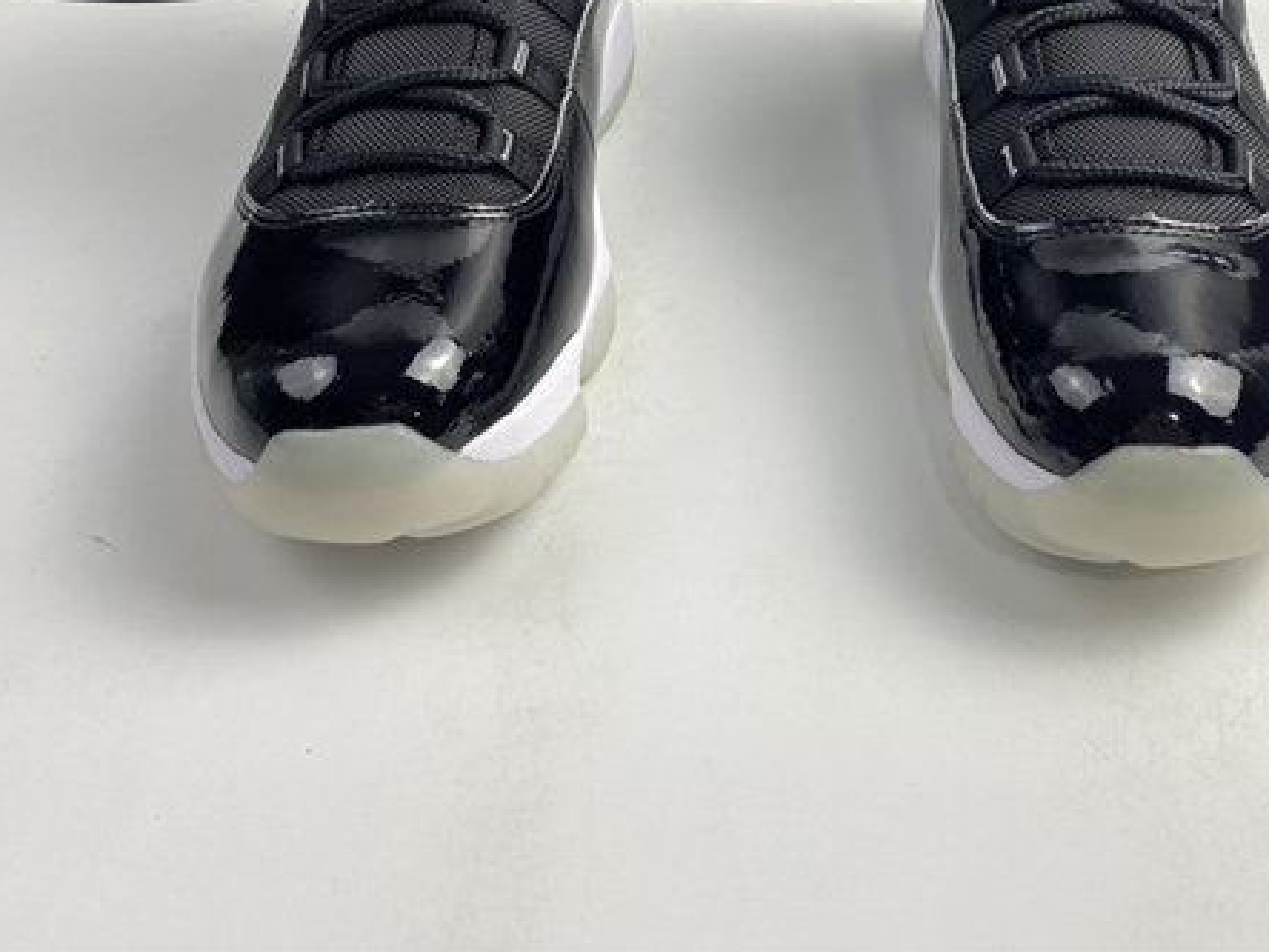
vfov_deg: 34.2
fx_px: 1503
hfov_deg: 45.3
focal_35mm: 41
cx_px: 803
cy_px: 207
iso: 50
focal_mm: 4.25
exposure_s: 1/100
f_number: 1.8
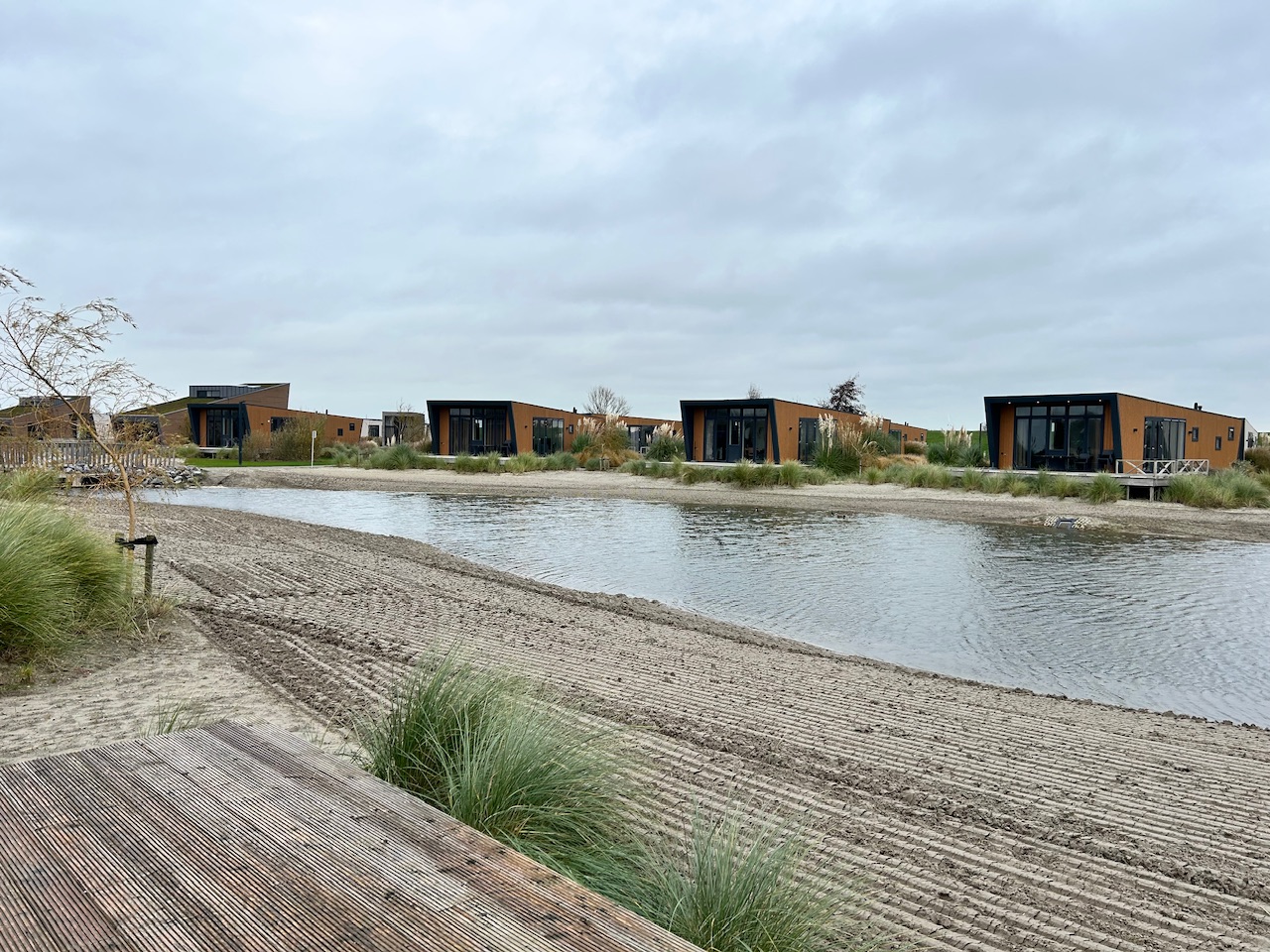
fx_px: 954
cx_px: 635
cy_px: 476
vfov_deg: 53.1
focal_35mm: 26
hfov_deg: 67.3
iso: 50
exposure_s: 1/2252
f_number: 1.5
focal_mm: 5.7
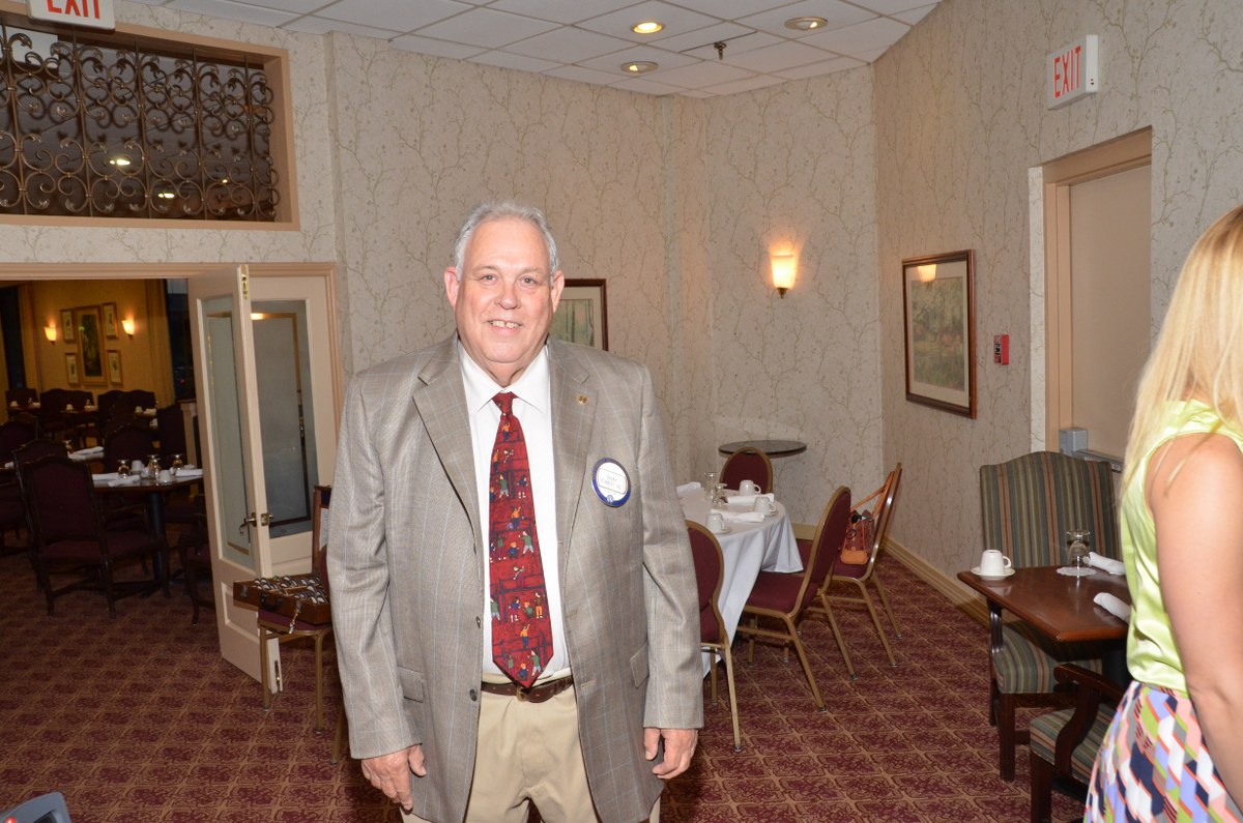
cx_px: 622
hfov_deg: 62.0
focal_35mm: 30
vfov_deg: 43.4
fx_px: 1034
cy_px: 412
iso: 1000
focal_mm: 20
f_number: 7.1
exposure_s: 1/60
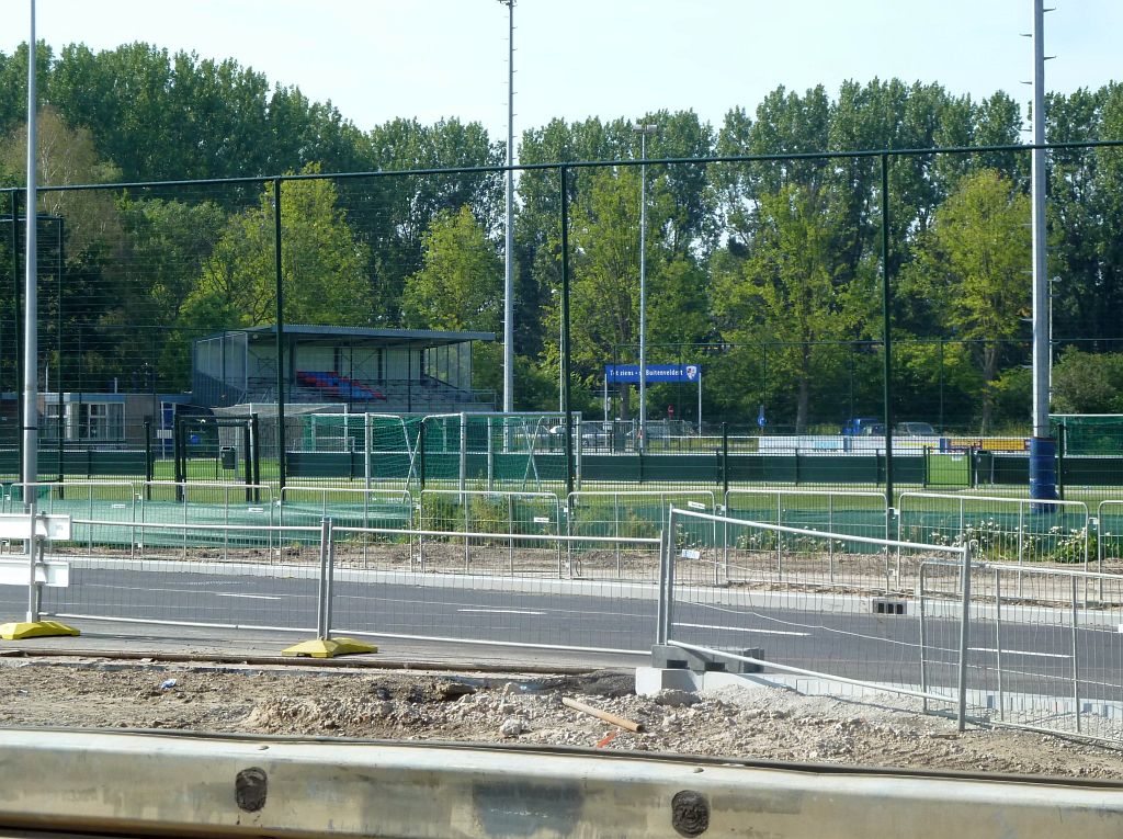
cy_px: 420
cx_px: 562
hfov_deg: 18.9
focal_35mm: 104
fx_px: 3369
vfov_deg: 14.2
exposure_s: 1/400
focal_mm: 17
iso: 125
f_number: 4.3
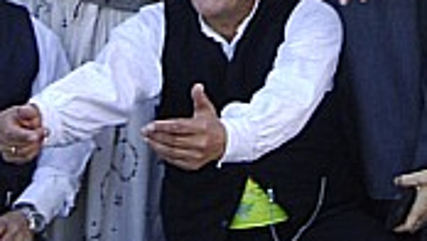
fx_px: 1733
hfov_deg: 14.0
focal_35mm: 153
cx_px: 297
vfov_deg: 7.8
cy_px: -129
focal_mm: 20
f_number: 7.6
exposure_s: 1/60
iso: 500
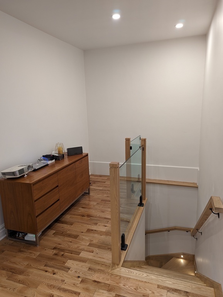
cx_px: 112
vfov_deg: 71.5
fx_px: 206
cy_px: 148
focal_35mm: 24
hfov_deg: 56.9
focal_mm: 6.81
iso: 71
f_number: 1.85
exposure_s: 1/24
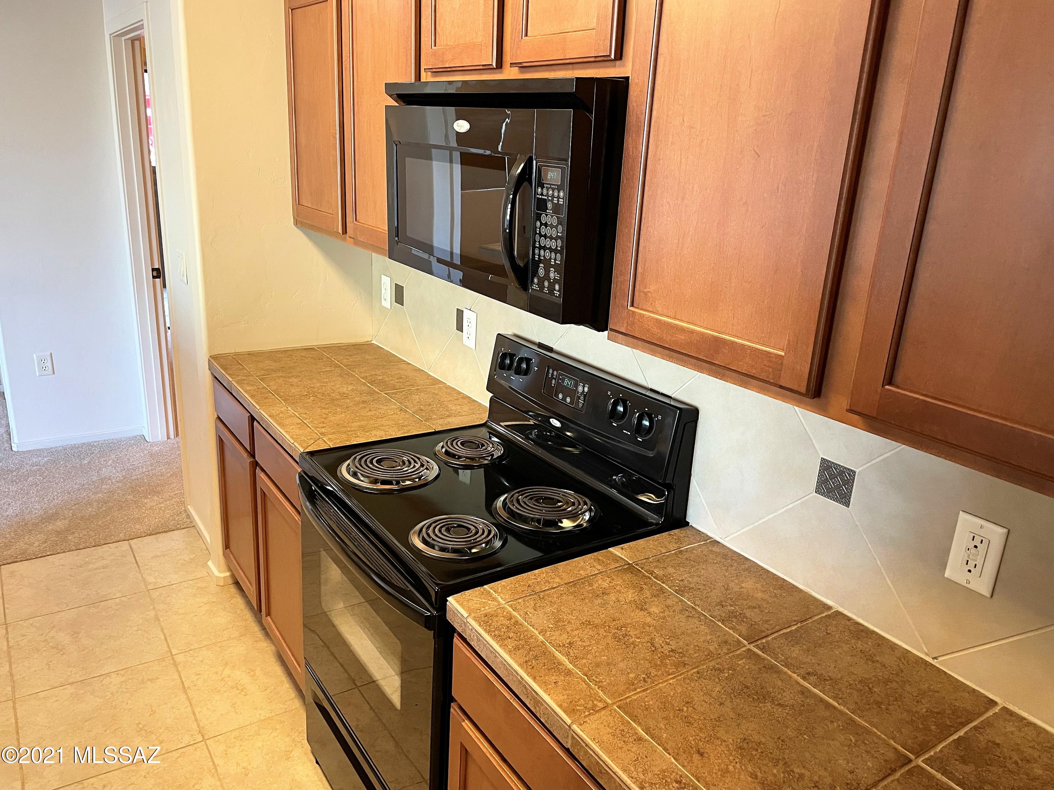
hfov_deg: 67.3
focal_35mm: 26
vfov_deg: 53.1
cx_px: 527
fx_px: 792
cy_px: 395
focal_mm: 4.2
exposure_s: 1/60
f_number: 1.6
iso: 320
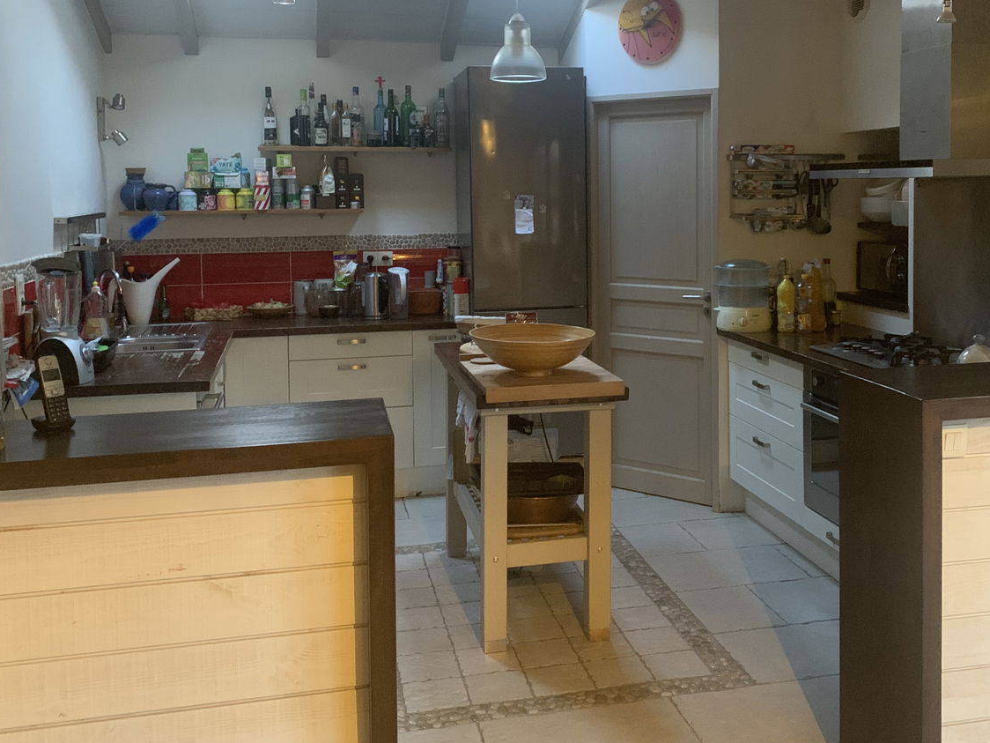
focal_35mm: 37
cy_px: 255
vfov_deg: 38.3
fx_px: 1058
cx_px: 596
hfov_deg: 49.8
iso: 500
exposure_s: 1/30
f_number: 1.8
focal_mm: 4.25
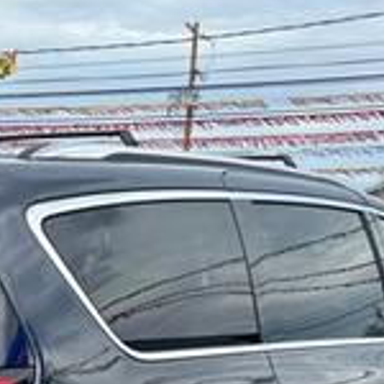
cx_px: 8
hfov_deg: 21.7
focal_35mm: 77
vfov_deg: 21.1
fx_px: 966
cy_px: 451
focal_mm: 5.7
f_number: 1.5
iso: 50
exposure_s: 1/1196
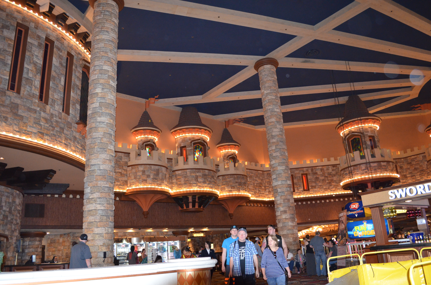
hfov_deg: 67.5
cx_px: 216
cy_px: 142
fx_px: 323
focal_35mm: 27
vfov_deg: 47.7
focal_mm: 18
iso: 2000
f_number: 3.5
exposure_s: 1/60
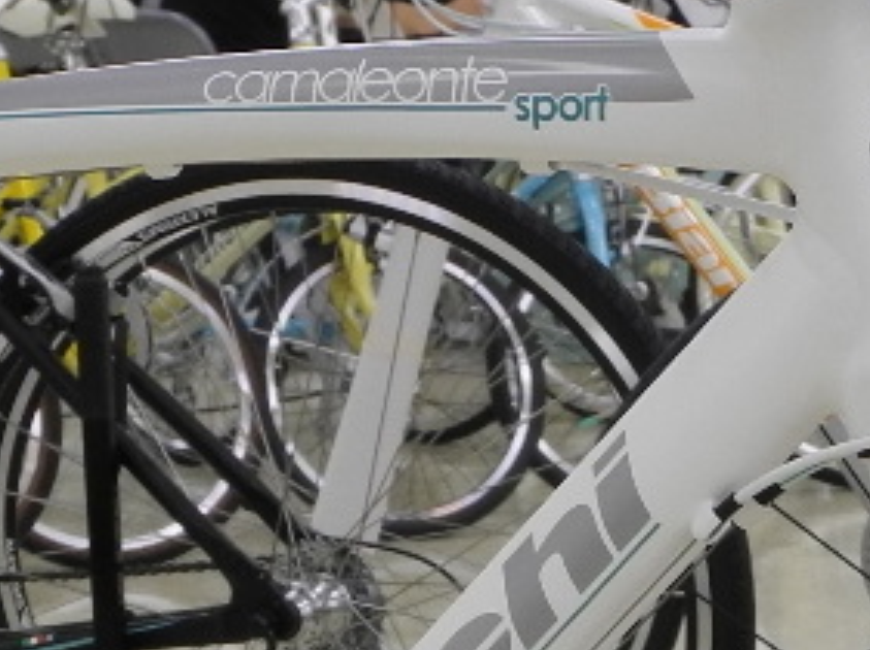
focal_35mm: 187
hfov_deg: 10.6
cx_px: 461
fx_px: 4694
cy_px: 925
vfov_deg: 7.8
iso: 100
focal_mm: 8.8
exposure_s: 1/50
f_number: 3.2
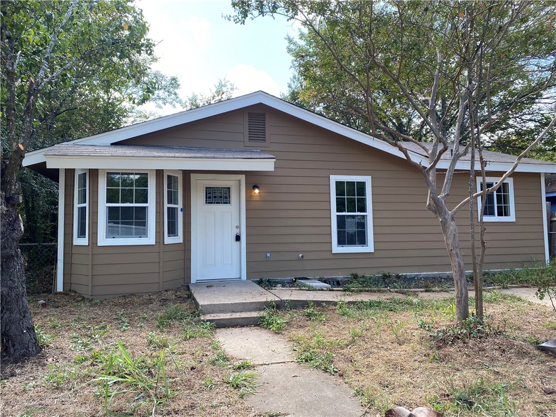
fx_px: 418
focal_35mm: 26
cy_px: 208
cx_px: 278
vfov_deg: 53.1
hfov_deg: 67.3
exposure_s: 1/495
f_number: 1.8
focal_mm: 4.25
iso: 32
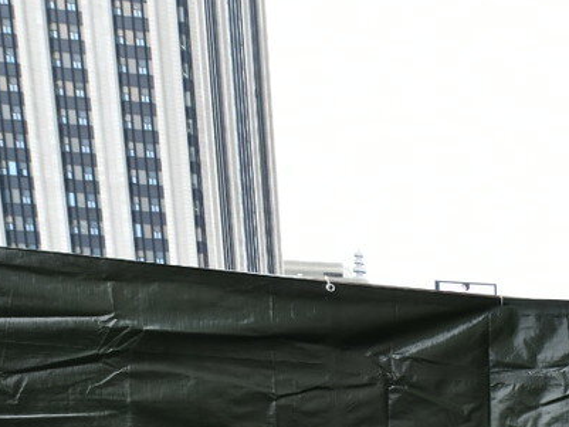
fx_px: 773
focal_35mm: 47
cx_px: 702
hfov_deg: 32.5
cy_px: 611
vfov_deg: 24.9
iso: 400
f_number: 9
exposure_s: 1/250
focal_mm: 14
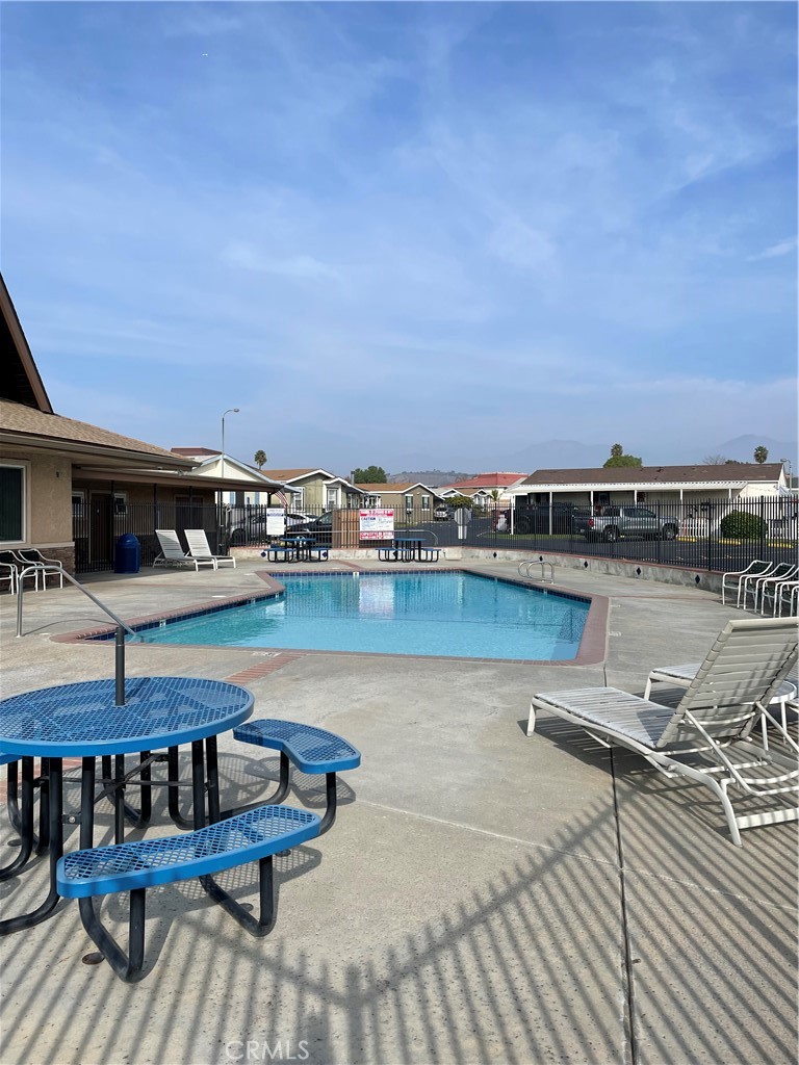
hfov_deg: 53.1
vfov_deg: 67.3
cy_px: 532
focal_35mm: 26
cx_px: 400
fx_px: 800
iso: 32
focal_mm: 4.2
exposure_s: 1/4651
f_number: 1.6
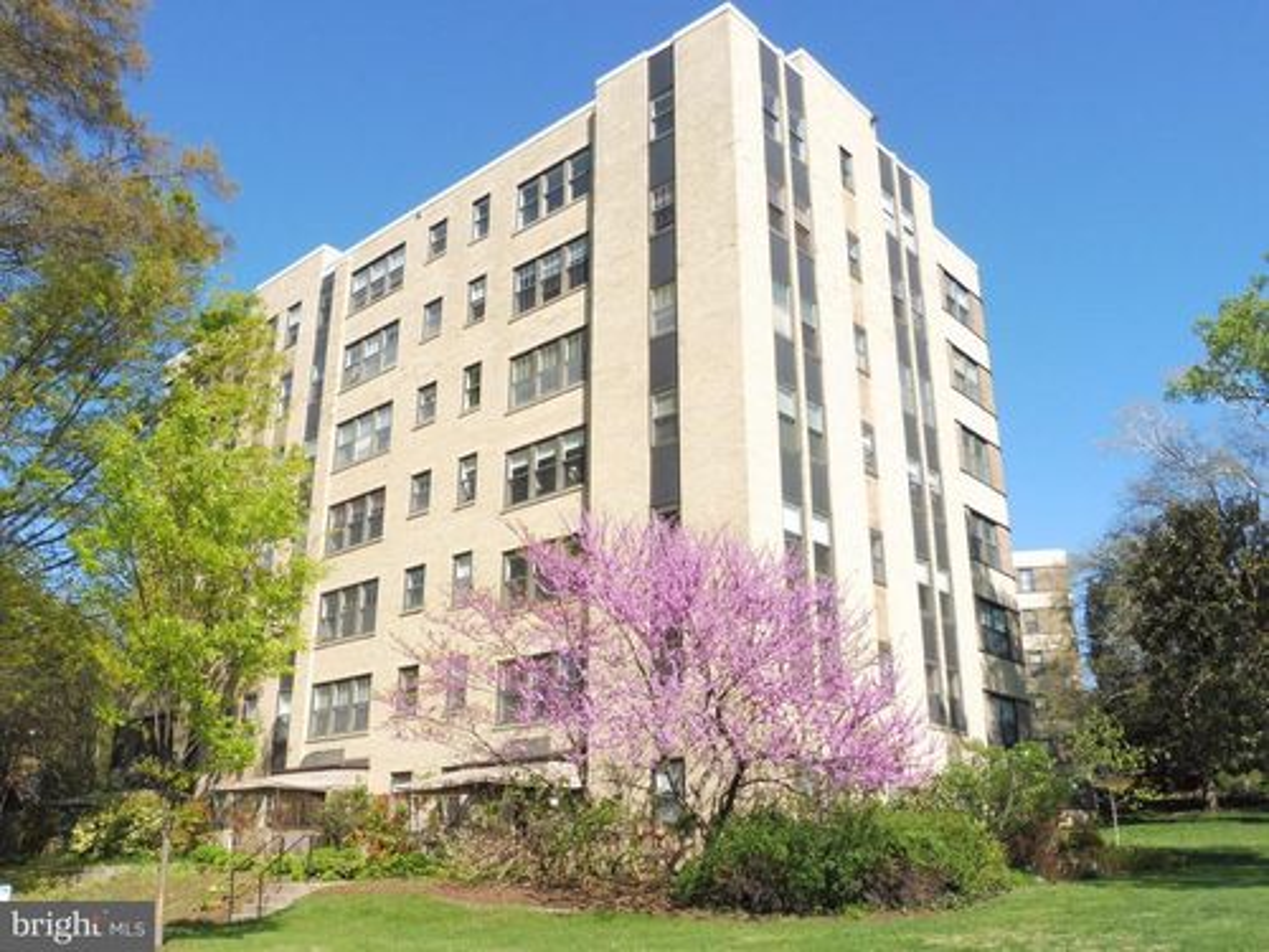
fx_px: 1100
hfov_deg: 60.0
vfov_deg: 46.8
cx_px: 634
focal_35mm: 30
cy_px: 476
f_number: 4.5
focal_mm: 5.4
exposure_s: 1/800
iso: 100
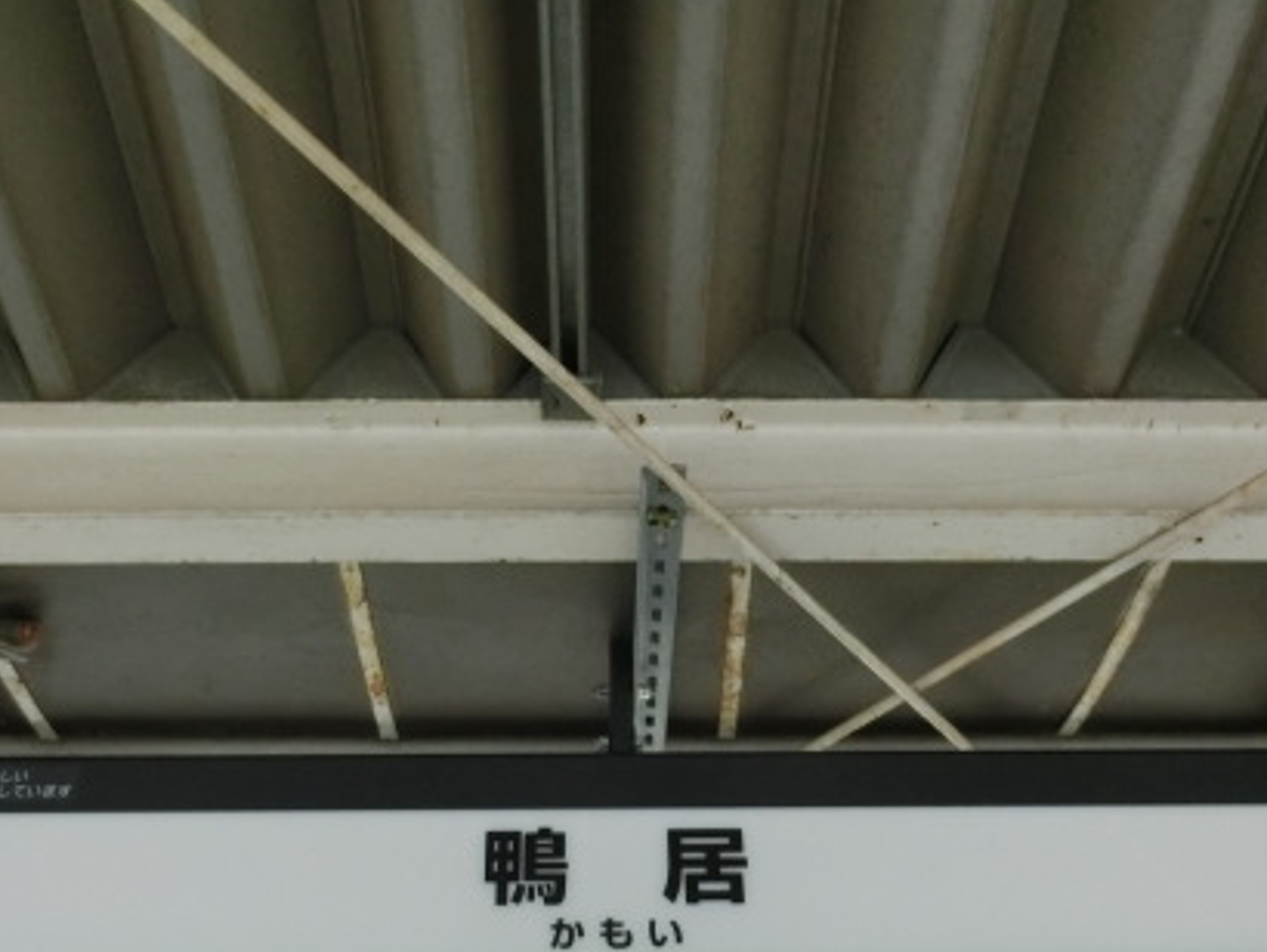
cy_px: 631
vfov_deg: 36.5
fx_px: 1428
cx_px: 612
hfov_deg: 47.8
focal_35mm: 39
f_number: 3.5
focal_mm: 4.5
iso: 400
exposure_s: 1/30
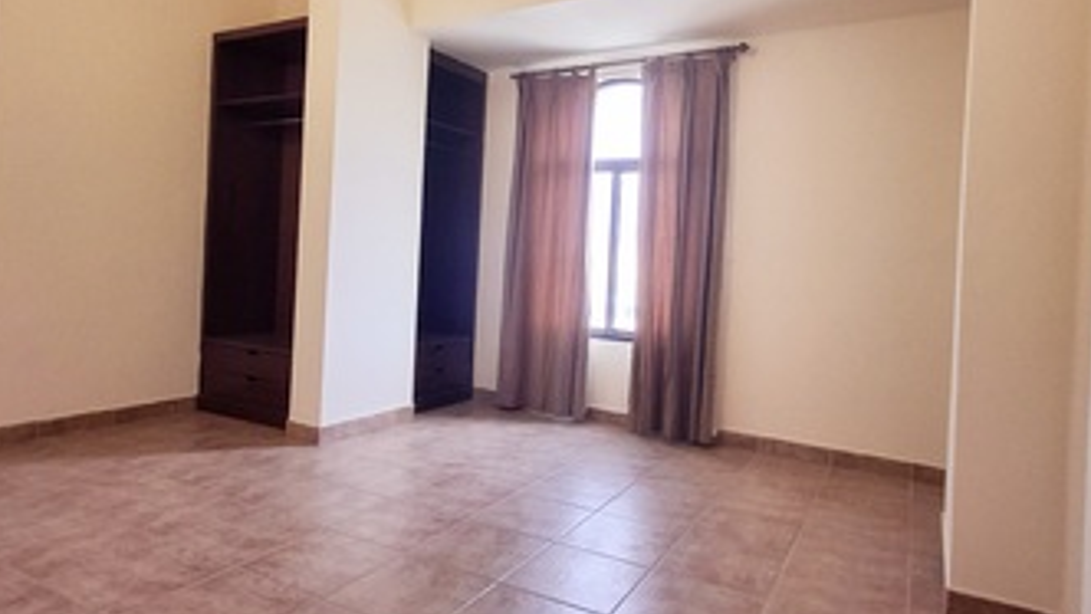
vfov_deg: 47.5
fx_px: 695
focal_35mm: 24
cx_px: 544
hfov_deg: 76.3
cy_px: 251
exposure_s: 1/40
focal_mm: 1.64
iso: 160
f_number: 2.2
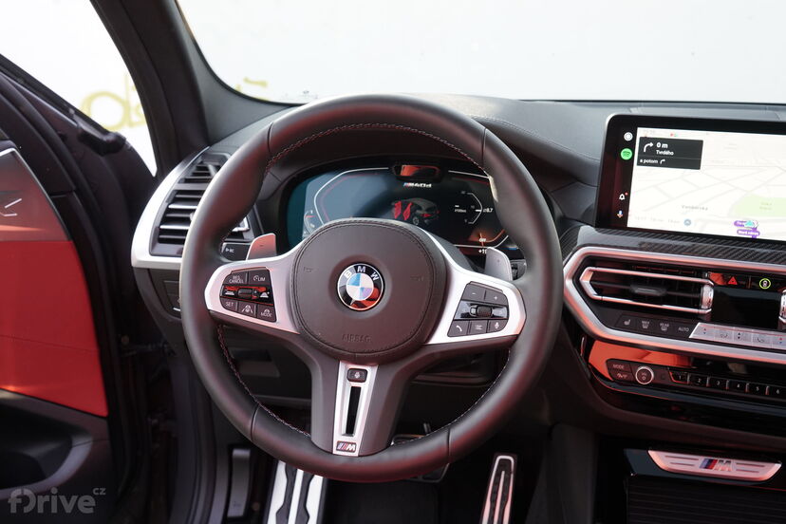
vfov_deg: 36.9
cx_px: 393
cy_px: 262
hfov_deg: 53.1
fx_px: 786
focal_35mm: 36
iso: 2000
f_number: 8
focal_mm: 36
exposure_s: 1/200
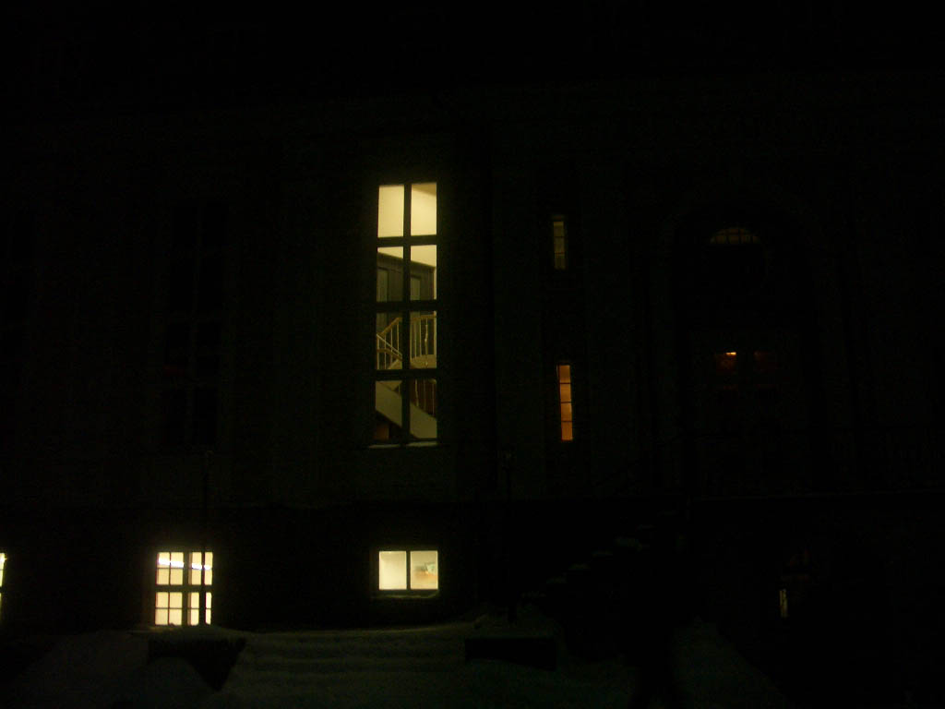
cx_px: 472
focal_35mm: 35
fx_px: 955
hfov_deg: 52.6
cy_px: 354
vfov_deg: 40.7
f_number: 2.6
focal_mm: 5.8
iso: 100
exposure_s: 1/8
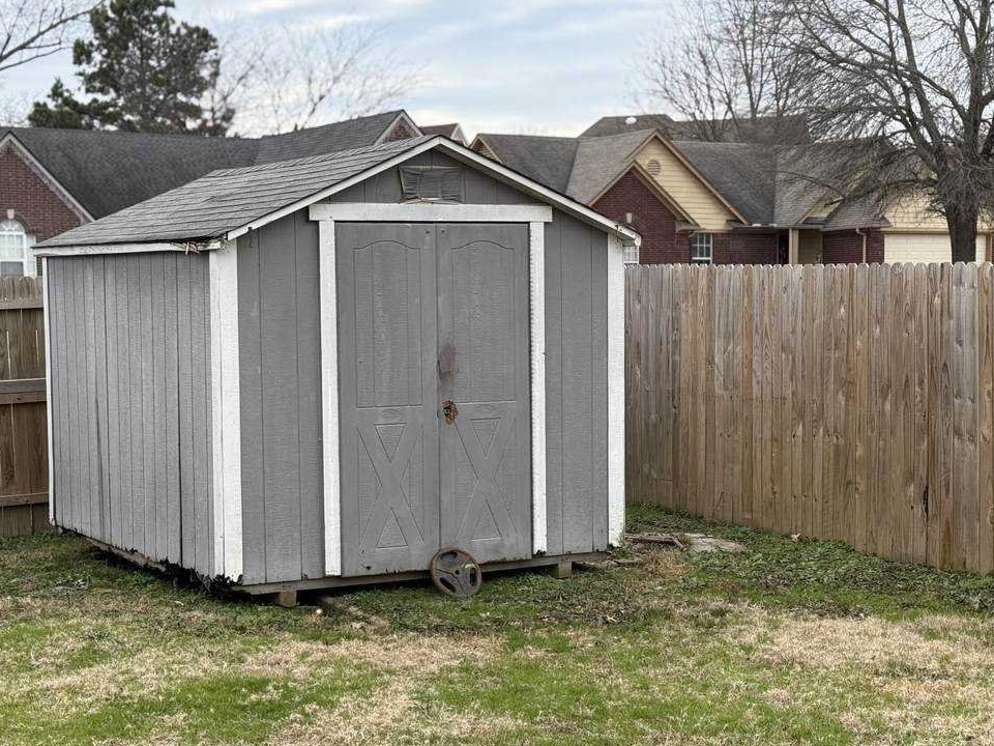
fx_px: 1838
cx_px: 466
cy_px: 461
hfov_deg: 30.3
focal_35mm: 64
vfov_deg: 22.9
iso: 64
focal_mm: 6.76
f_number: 1.78
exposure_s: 1/1027
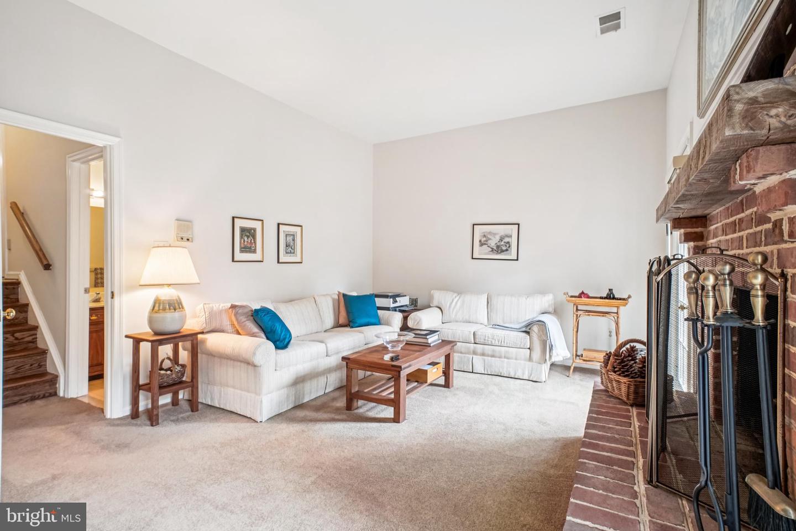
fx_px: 365
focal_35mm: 16
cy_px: 266
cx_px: 398
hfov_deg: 95.0
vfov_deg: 72.1
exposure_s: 1/6
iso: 500
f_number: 8
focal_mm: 11
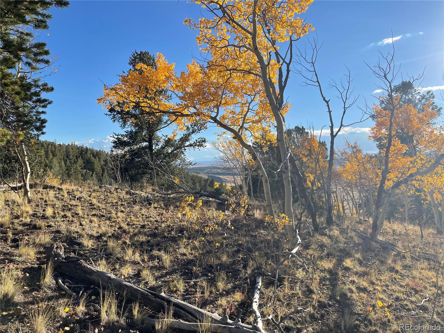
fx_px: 333
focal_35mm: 26
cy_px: 166
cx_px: 222
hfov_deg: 67.3
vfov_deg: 53.1
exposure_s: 1/3205
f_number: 1.6
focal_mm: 4.2
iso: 32
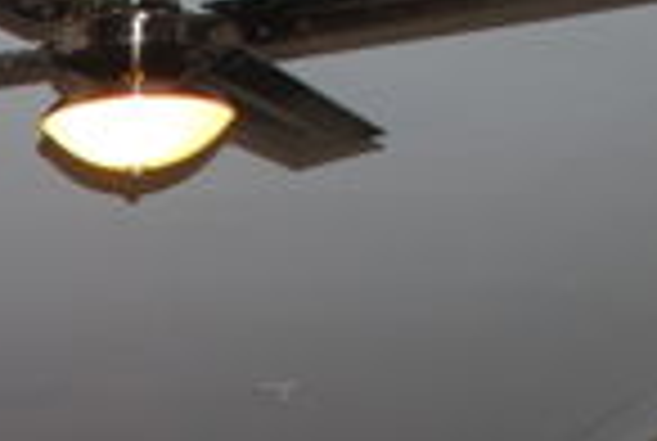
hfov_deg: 10.3
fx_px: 3383
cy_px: 1116
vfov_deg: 7.0
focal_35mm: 185
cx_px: -639
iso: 200
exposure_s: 1/60
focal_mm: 20
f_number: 3.8
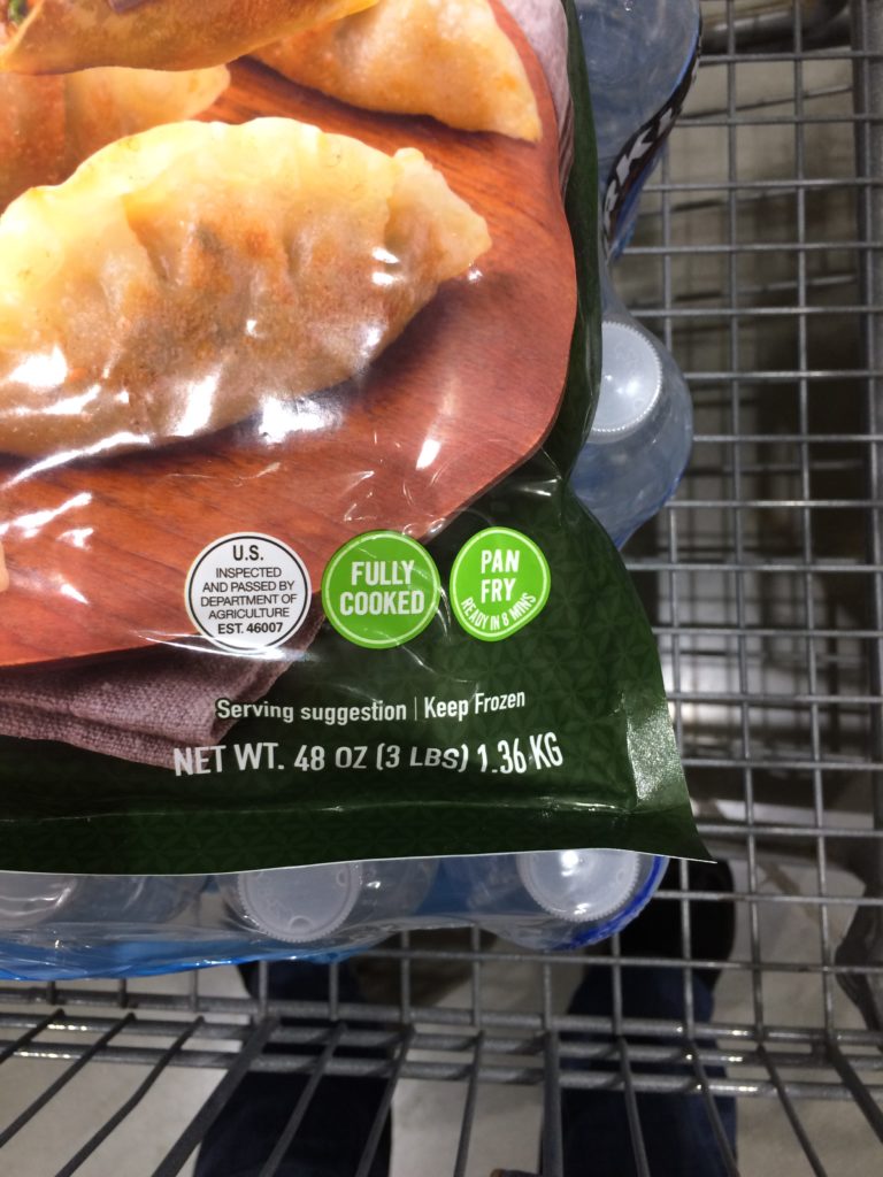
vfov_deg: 61.7
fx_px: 986
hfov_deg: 48.2
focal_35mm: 29
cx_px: 442
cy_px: 588
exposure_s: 1/33
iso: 100
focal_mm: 4.15
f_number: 2.2
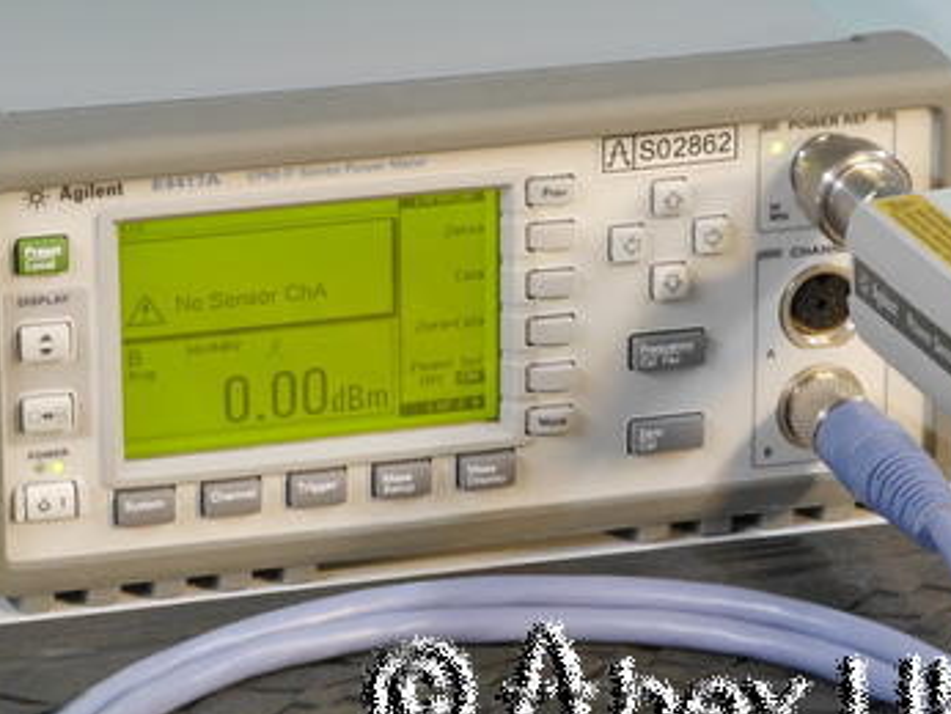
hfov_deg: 10.2
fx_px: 5333
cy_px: 365
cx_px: 481
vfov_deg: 7.7
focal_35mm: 194
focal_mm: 84
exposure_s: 1
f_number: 22
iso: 800
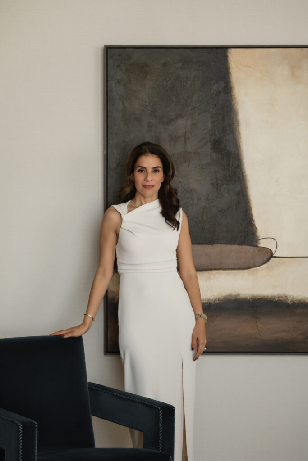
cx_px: 154
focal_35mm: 76
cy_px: 230
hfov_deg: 18.0
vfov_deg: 26.6
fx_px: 975
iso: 250
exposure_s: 1/60
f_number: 2.8
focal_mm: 76
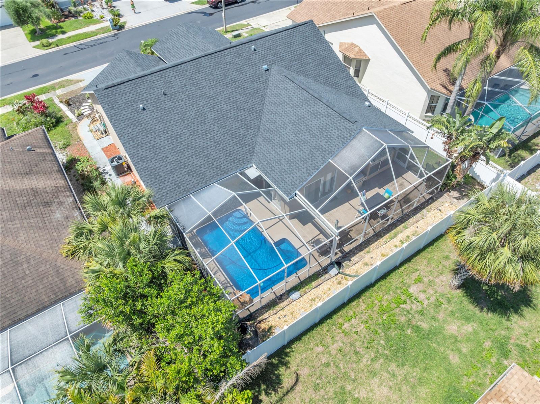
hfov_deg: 71.6
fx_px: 374
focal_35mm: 24
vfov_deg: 56.7
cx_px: 270
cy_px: 202
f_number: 2.8
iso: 110
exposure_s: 1/1600
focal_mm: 12.29
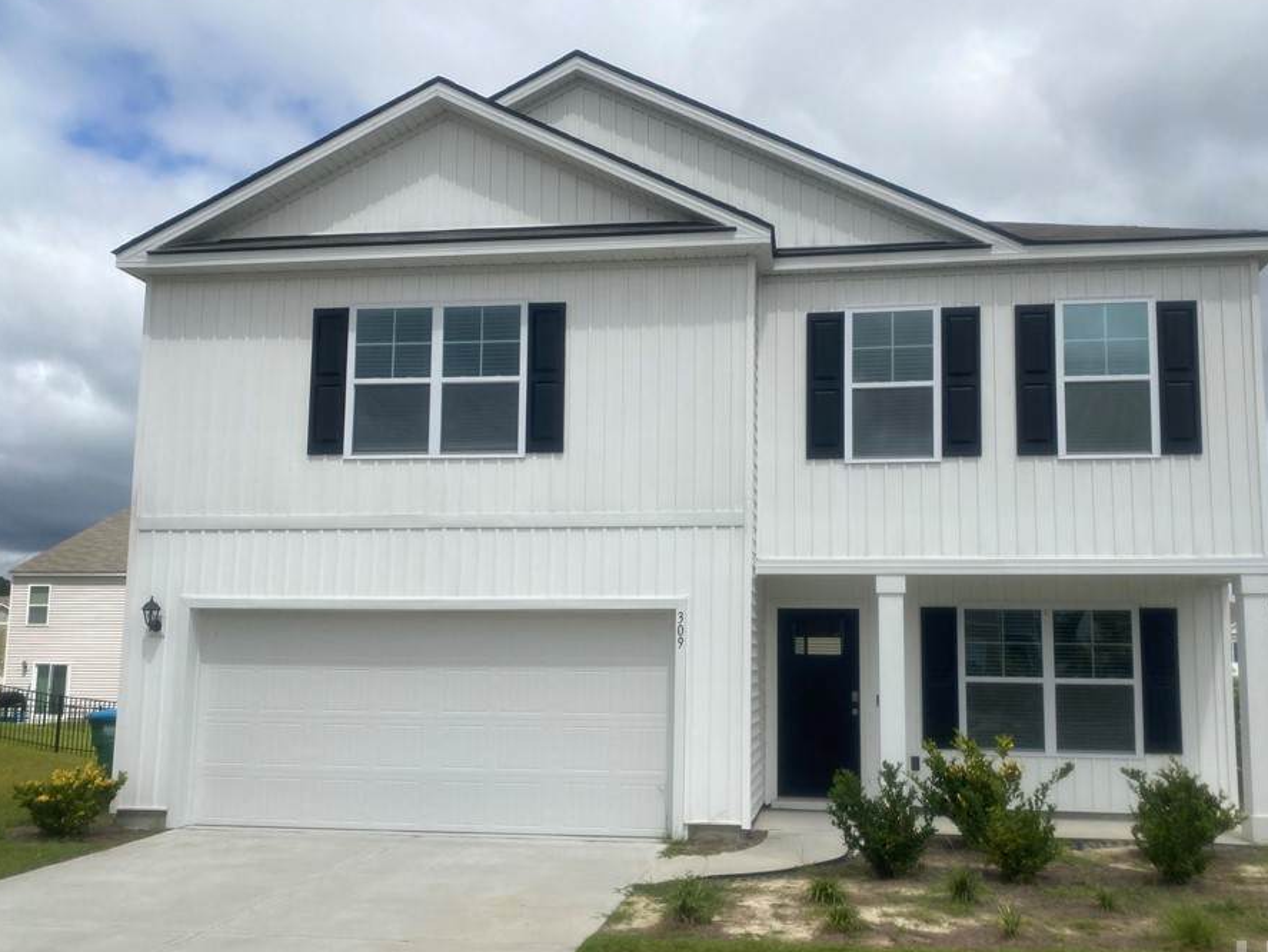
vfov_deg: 46.7
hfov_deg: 59.8
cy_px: 529
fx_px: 1099
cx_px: 700
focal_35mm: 30
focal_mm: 4.25
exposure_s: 1/5236
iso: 32
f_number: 1.8
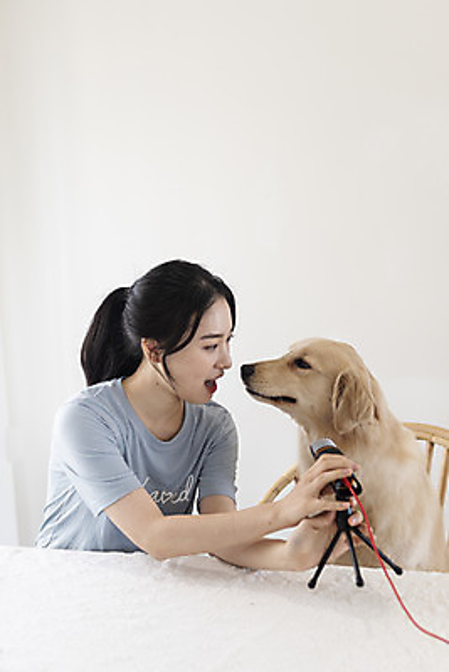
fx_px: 841
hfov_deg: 29.9
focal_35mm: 45
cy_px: 336
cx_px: 224
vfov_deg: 43.6
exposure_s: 1/400
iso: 250
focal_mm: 30
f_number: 2
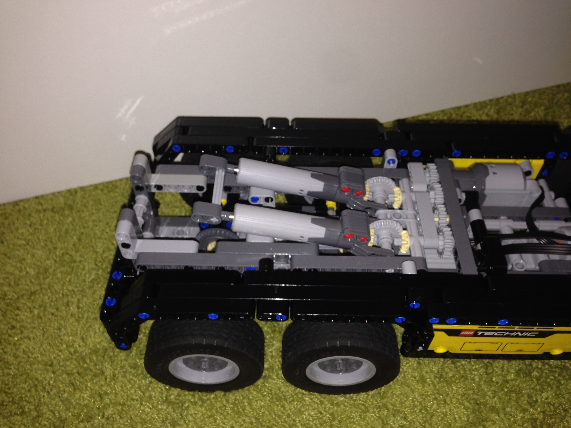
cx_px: 286
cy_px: 214
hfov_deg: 55.4
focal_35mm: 33
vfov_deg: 42.9
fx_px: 544
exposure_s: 1/35
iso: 50
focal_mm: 4.12
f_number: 2.4
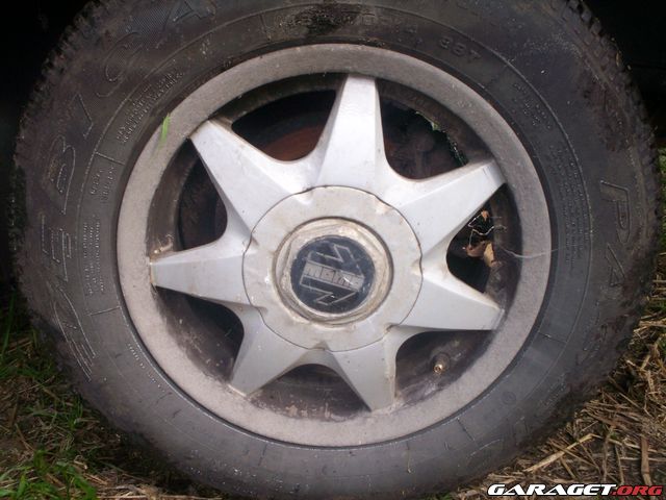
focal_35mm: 36
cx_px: 333
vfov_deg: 39.7
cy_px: 250
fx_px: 693
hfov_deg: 51.4
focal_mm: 6
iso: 100
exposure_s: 1/149
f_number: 4.5
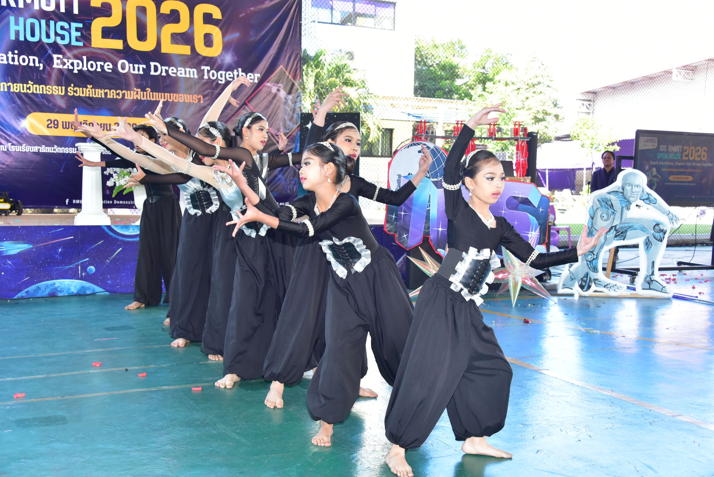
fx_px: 794
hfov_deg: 48.4
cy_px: 238
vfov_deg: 33.4
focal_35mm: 40
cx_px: 357
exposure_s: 1/200
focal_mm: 40
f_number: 5.6
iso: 1000
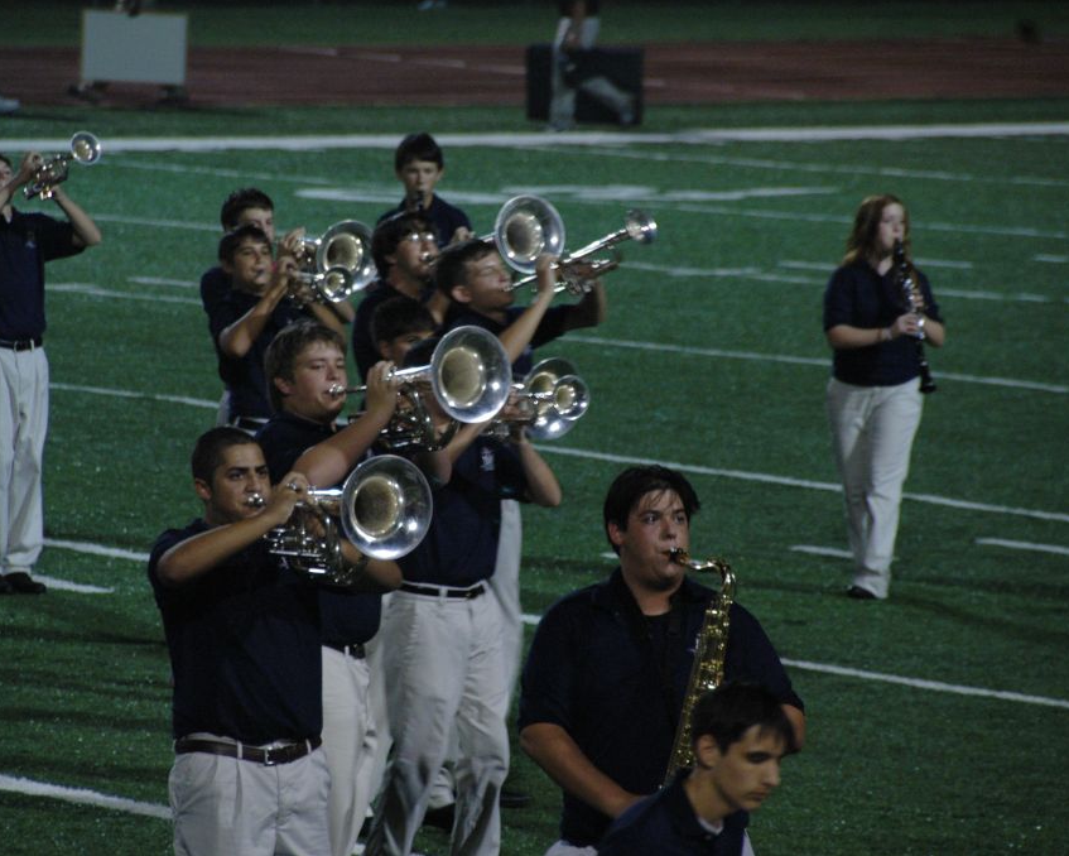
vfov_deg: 4.6
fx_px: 10759
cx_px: 499
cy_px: 428
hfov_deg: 5.7
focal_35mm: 340
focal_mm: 200
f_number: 5.6
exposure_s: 1/60
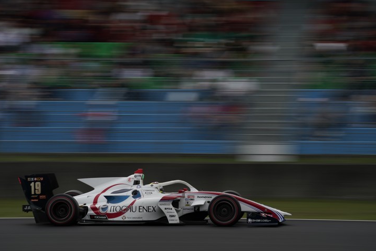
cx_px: 187
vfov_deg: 6.8
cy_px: 126
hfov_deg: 10.2
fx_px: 2100
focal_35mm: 201
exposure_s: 1/125
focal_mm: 200
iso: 100
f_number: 10
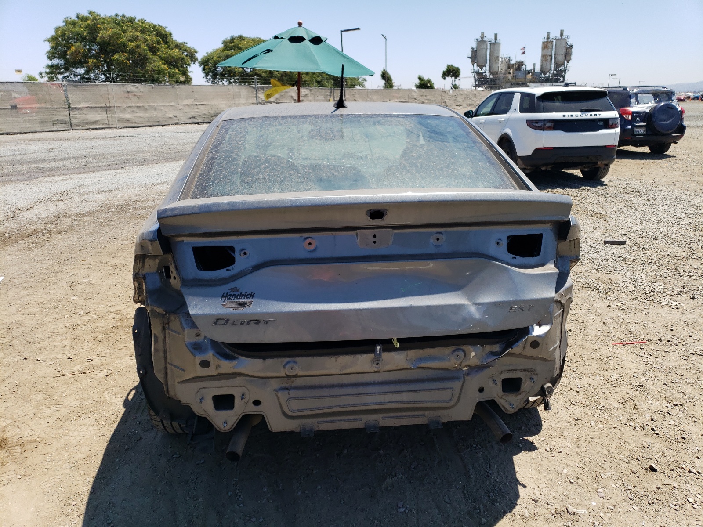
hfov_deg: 67.3
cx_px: 352
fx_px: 528
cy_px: 264
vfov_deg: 53.1
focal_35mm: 26
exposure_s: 1/2000
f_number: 1.5
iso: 50
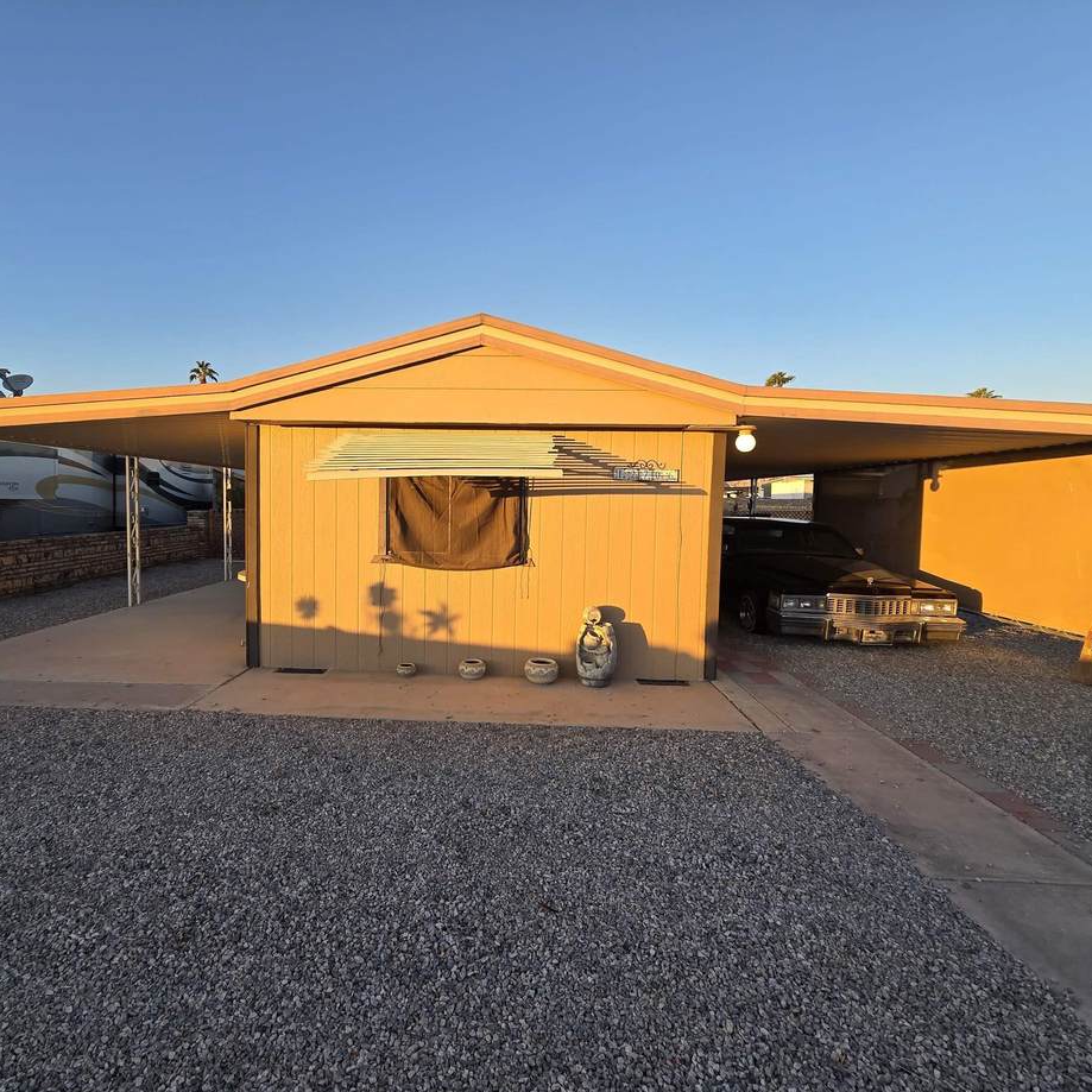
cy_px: 531
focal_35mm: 16
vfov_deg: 87.4
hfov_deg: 86.9
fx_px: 571
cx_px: 472
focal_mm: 2.2
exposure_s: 1/420
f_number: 2.2
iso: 50
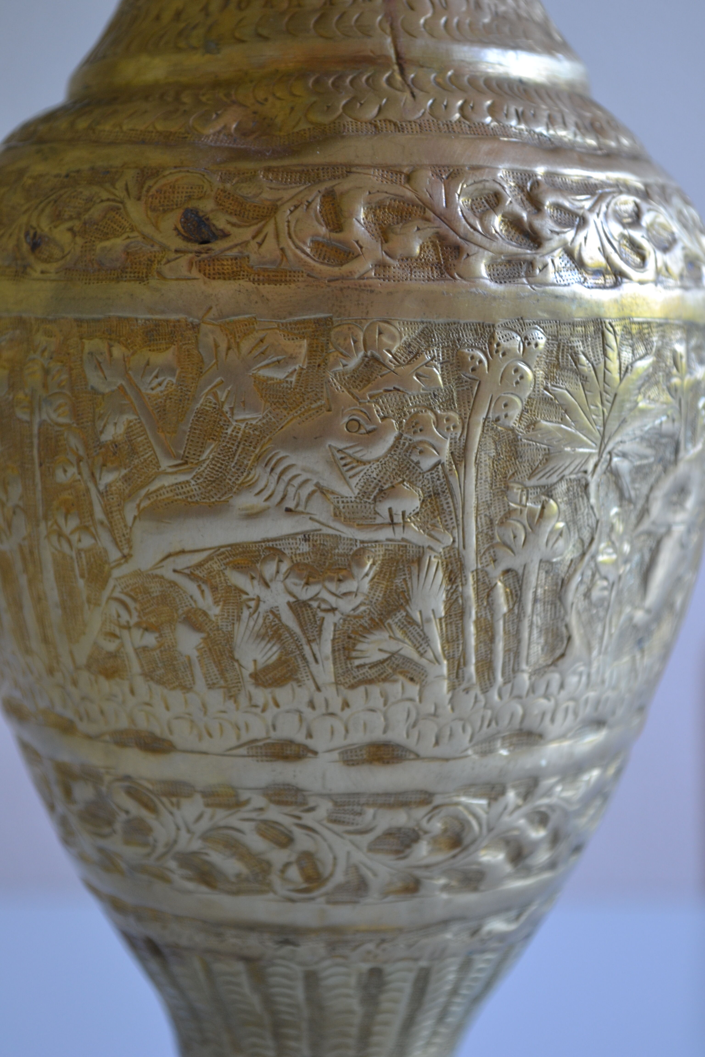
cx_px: 352
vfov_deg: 24.6
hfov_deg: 16.6
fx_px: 2423
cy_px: 528
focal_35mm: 82
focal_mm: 55
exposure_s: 1/20
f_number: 5.6
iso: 400
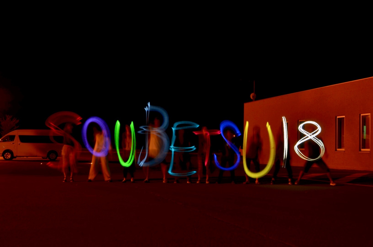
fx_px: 465
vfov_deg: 29.7
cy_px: 124
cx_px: 186
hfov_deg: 43.7
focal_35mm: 45
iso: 100
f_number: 9
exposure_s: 3
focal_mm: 30
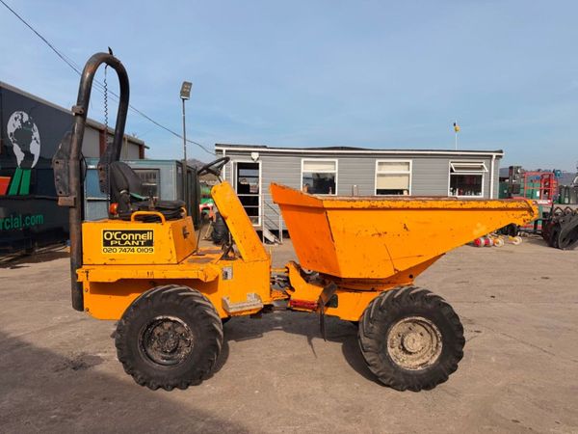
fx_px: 401
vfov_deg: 56.8
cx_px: 289
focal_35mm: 24
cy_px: 217
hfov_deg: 71.6
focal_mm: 6.76
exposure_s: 1/5319
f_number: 1.78
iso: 80
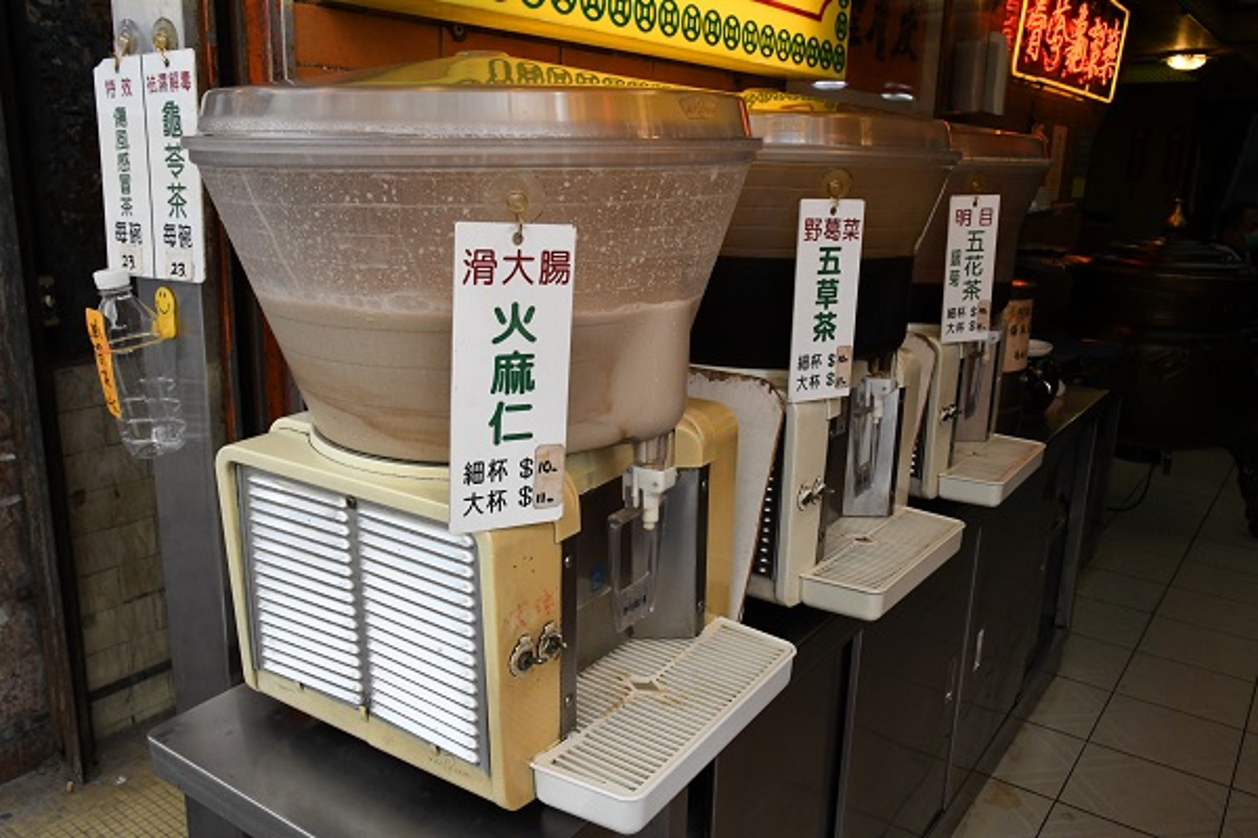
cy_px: 419
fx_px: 1048
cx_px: 629
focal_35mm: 30
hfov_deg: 61.9
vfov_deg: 43.6
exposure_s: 1/200
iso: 4000
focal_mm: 30
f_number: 13
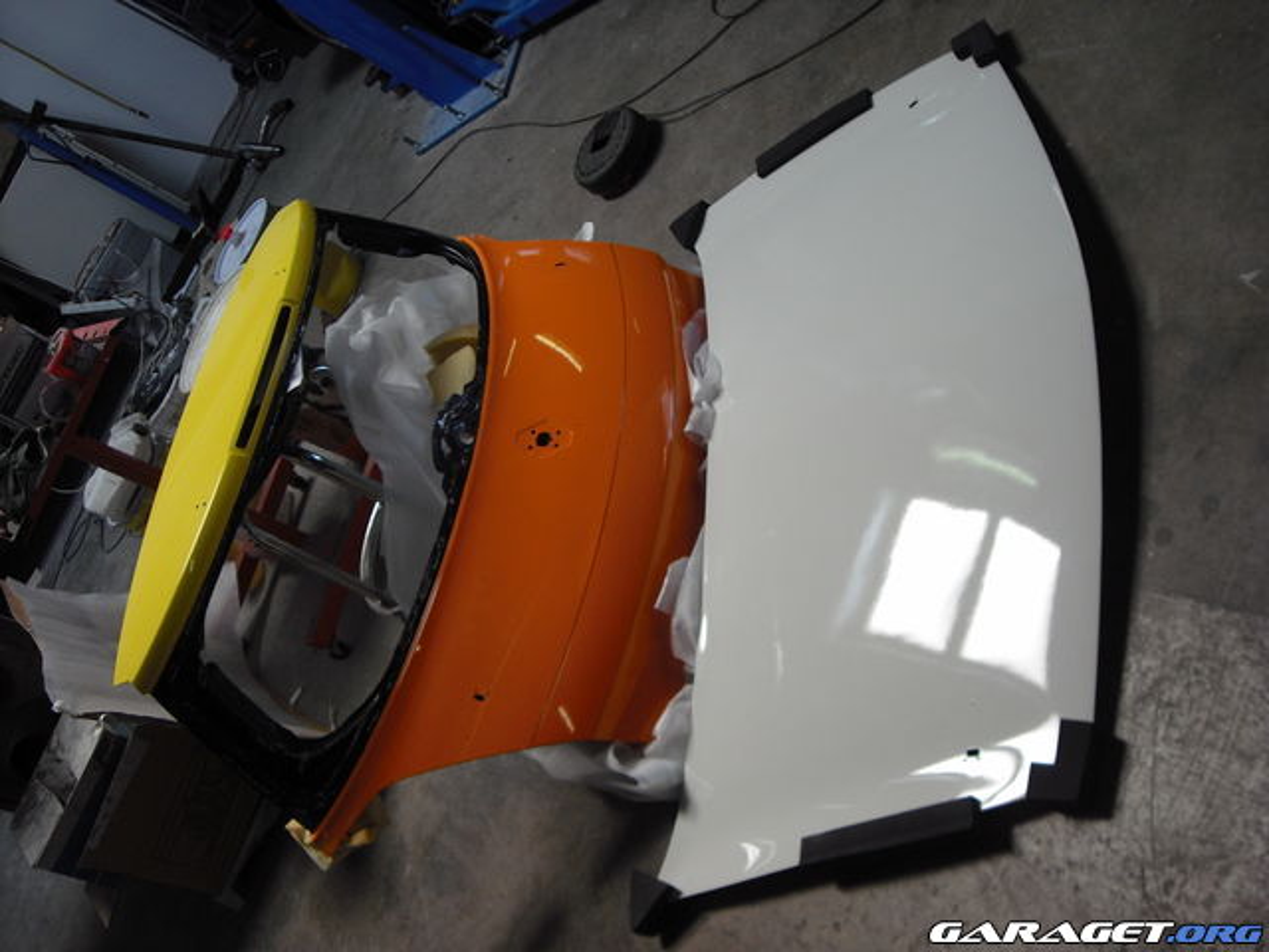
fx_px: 1356
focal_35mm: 37
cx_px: 634
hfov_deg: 50.1
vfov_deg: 38.7
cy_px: 476
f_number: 2.7
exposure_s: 1/125
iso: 100
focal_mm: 6.2
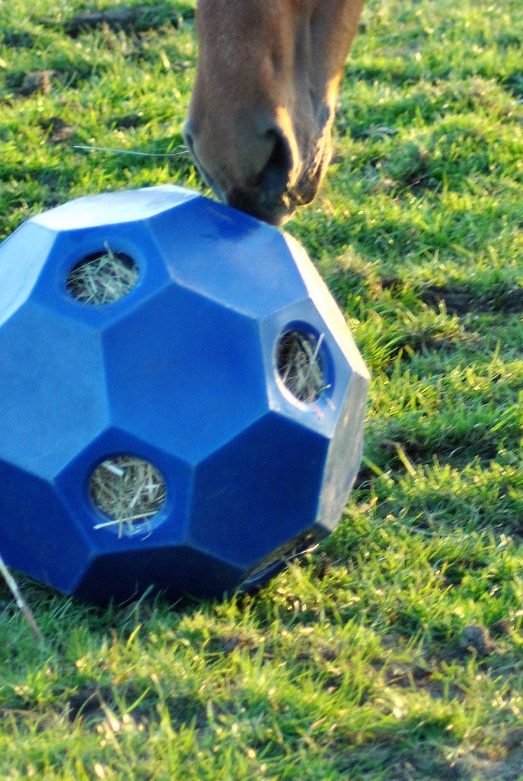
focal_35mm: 252
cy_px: 378
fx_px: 5475
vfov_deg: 8.2
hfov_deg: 5.5
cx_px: 543
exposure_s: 1/125
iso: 320
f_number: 4
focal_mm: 70
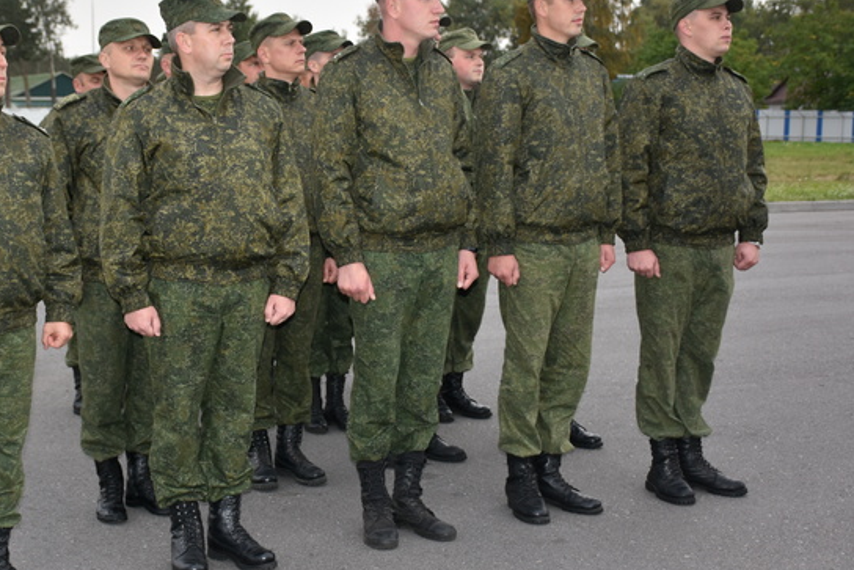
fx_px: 1471
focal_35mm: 62
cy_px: 262
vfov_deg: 21.9
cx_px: 303
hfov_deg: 32.2
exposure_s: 1/200
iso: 200
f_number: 4
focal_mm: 30
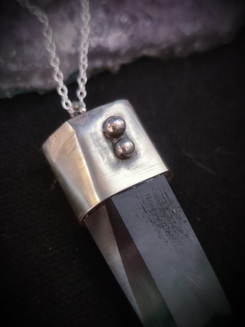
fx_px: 434
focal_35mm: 46
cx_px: 122
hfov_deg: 31.5
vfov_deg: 41.2
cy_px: 164
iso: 1000
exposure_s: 1/25
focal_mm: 6.19
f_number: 1.65
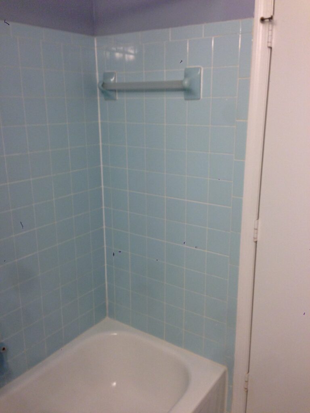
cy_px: 206
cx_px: 155
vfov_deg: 55.4
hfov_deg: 42.9
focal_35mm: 33
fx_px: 394
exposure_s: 1/20
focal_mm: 4.12
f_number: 2.4
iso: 160
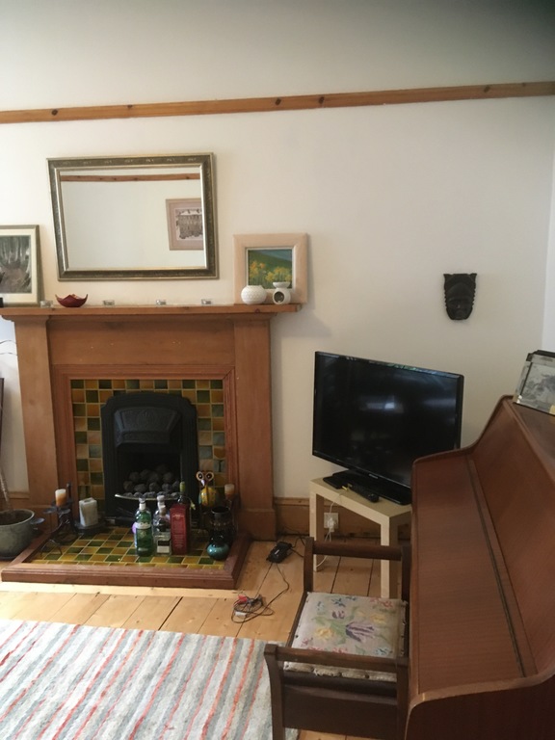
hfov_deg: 48.2
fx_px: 620
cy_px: 370
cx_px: 278
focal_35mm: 29
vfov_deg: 61.7
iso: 400
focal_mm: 4.15
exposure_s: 1/17
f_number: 2.2
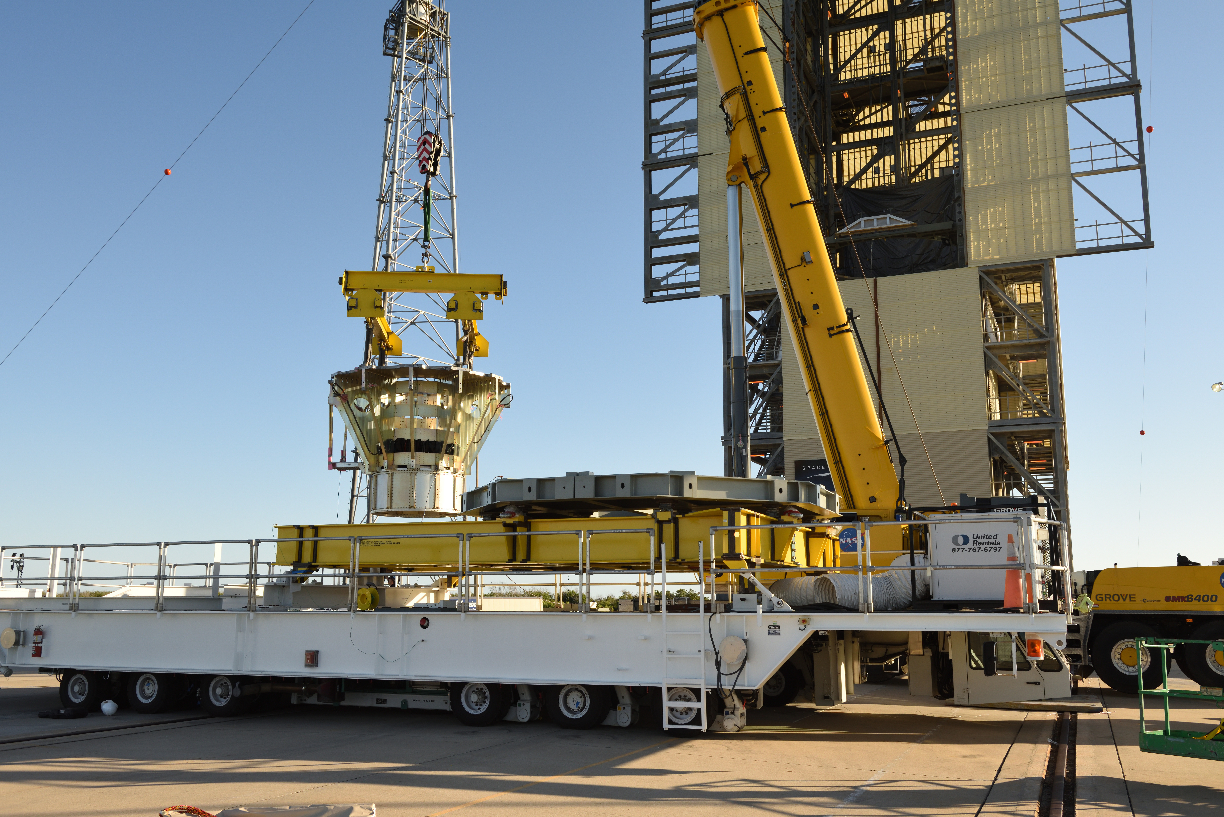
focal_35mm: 32
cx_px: 612
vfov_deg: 41.1
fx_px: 1088
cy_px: 408
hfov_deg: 58.7
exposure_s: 1/500
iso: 400
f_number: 10
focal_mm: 32
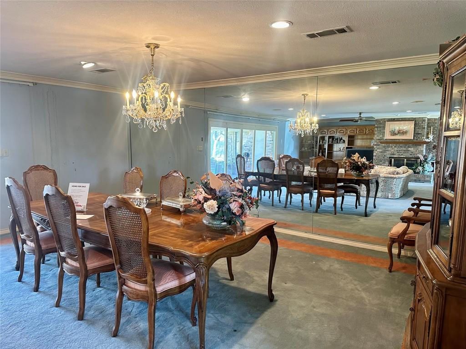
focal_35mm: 24
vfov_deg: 56.8
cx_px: 233
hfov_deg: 71.6
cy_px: 174
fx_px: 323
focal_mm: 6.86
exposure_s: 1/60
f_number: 1.78
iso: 250
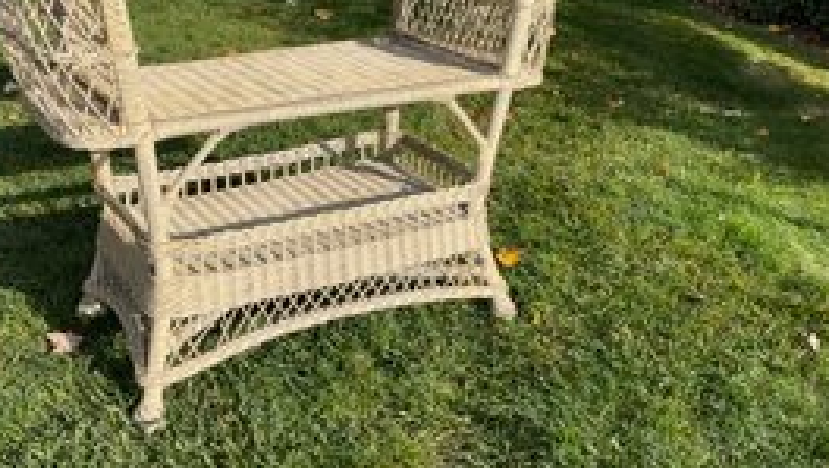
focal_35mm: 41
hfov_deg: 48.8
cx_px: 303
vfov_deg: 29.0
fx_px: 902
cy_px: 177
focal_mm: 3
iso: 16
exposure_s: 1/997
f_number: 1.8
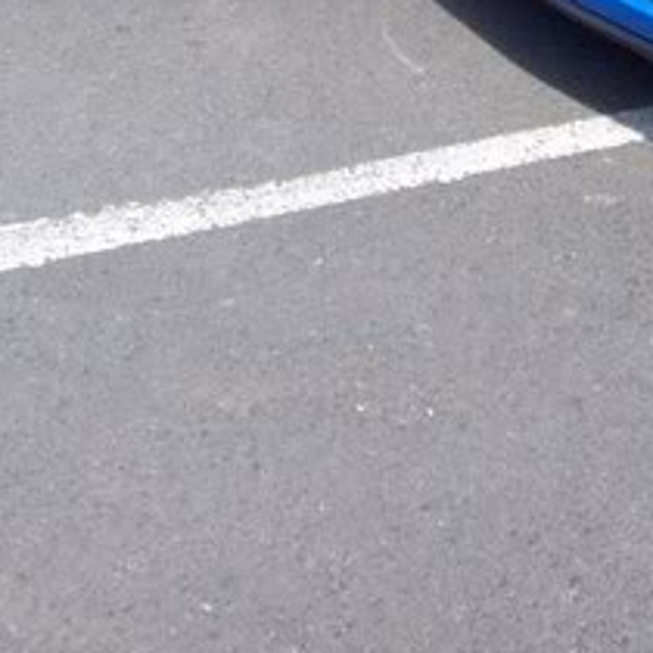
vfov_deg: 13.8
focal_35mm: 121
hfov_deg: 14.3
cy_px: -241
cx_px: 580
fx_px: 2582
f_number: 2.7
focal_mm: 6
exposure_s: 1/425
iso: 80
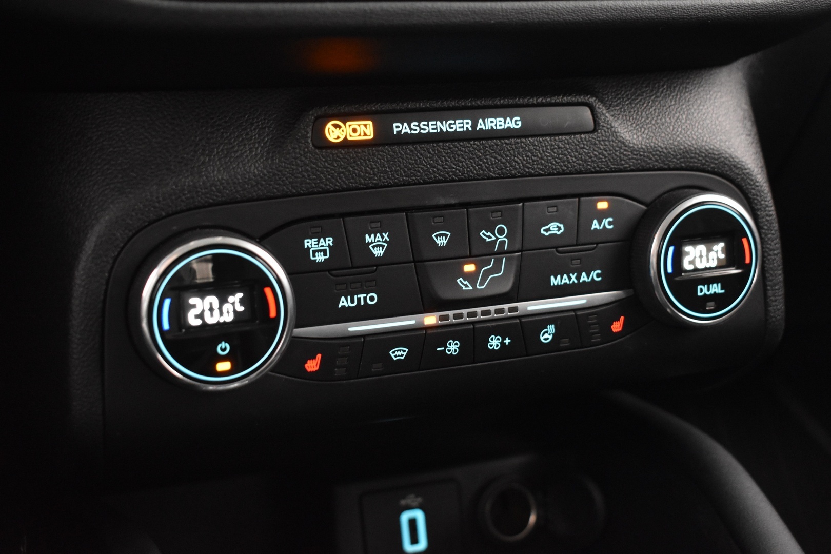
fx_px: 1177
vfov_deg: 26.5
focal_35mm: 51
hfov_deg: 38.9
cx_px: 416
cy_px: 277
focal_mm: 34
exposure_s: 1/8
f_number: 4.5
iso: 3200
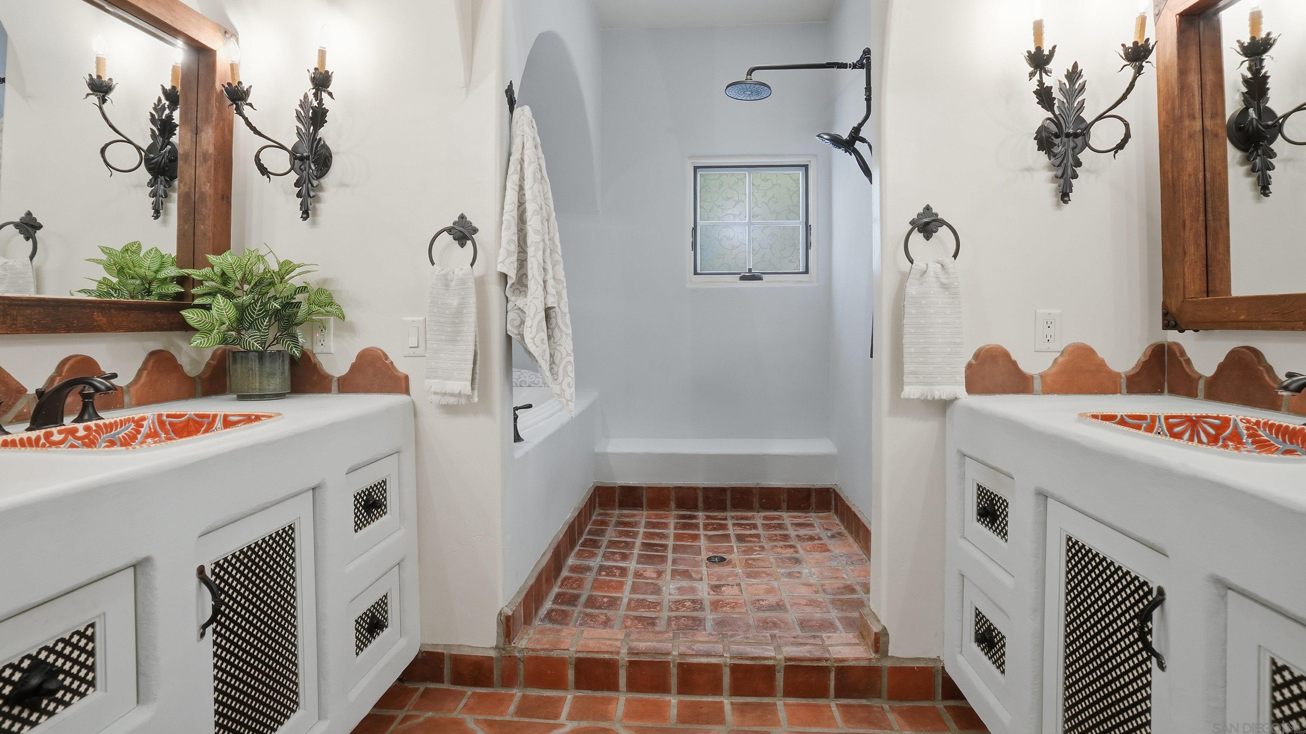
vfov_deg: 63.4
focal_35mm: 17
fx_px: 589
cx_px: 654
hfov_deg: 95.9
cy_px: 297
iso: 640
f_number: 7.1
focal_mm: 16
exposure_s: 1/1000
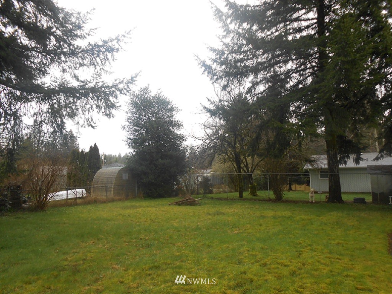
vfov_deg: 53.1
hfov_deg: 67.3
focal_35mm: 26
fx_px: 294
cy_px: 147
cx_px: 196
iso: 80
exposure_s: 1/60
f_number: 3.5
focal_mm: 4.6
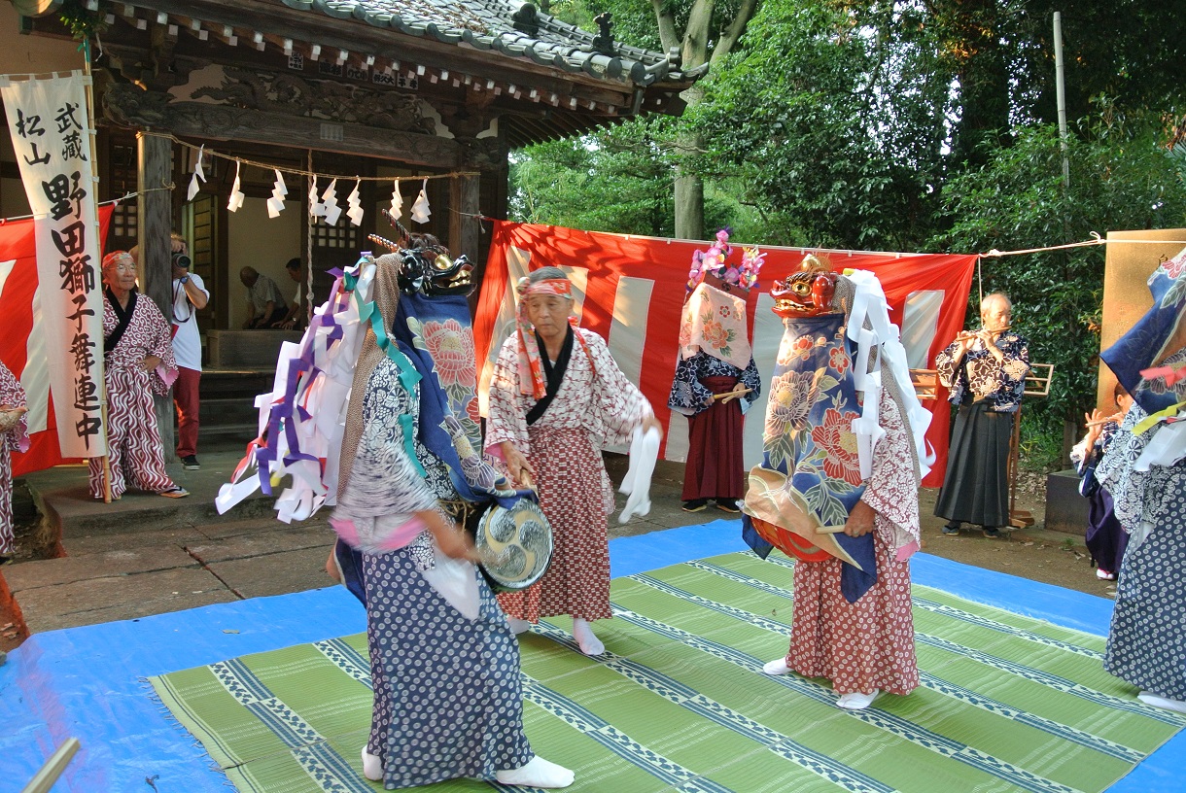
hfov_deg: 65.4
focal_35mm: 28
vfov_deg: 46.5
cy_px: 396
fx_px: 923
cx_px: 593
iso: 320
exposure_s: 1/60
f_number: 3.5
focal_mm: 10.7
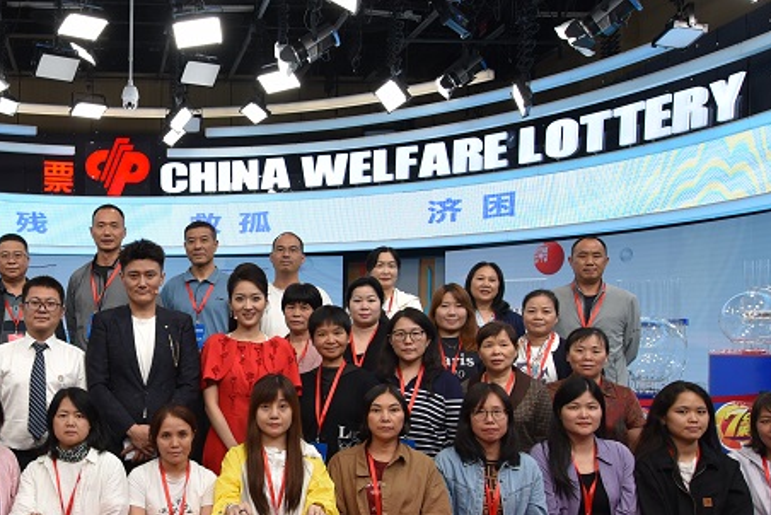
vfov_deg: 31.7
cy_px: 347
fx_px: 900
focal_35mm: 42
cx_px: 125
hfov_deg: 43.6
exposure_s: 1/100
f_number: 5
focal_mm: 19
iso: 560
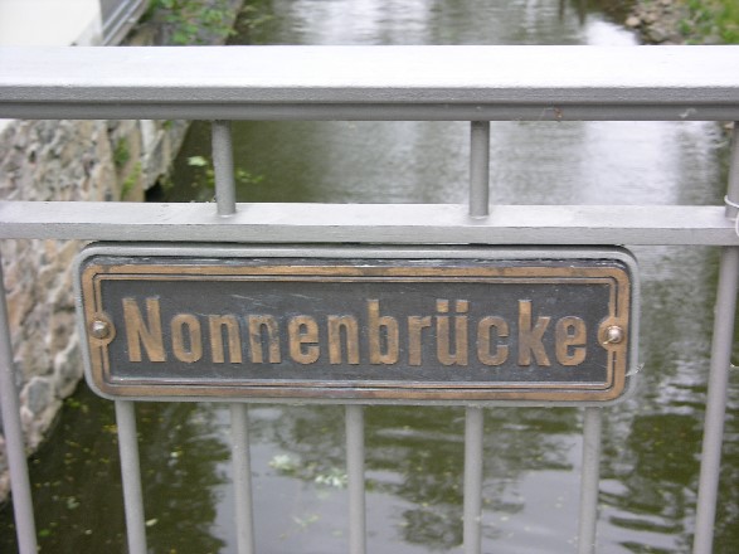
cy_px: 277
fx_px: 1665
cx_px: 370
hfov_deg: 25.0
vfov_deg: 18.9
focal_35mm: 78
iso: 50
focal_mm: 19.9
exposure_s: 1/38
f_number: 3.4
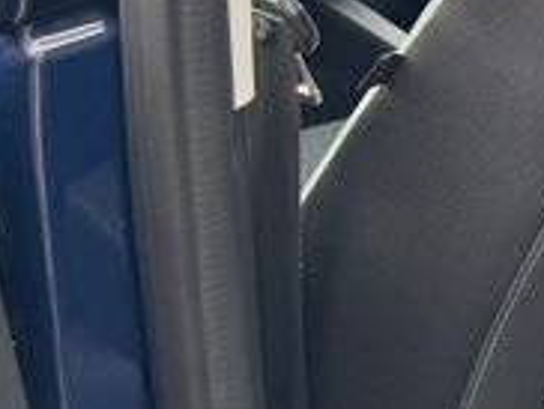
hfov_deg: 12.2
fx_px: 2124
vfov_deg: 11.0
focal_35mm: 135
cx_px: 1231
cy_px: 66
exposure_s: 1/121
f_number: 1.78
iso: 125
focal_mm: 6.76
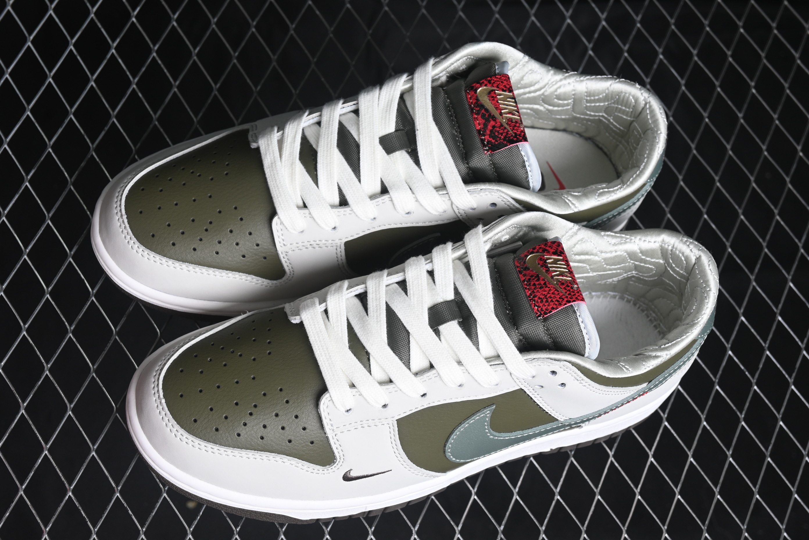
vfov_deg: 18.2
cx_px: 404
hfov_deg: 27.0
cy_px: 270
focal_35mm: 75
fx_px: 1685
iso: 160
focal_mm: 50
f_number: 7.1
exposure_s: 1/80
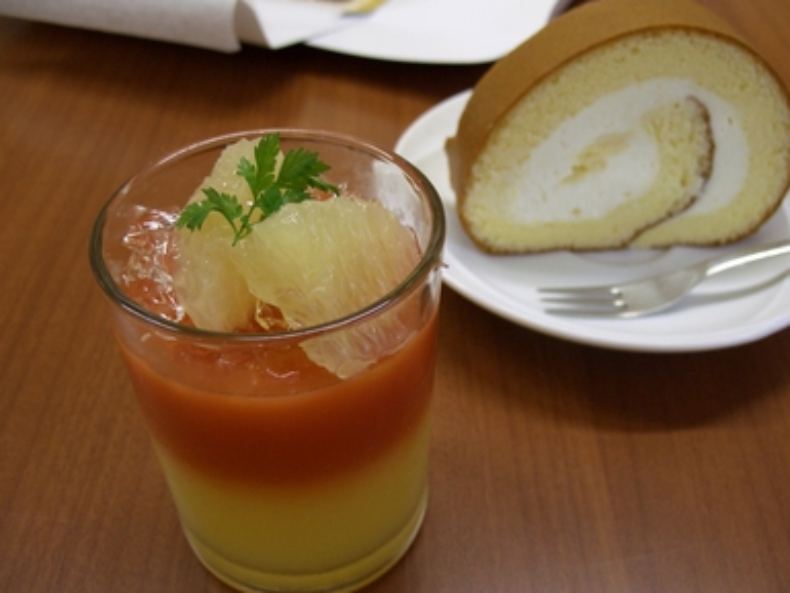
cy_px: 303
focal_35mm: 36
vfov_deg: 39.7
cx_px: 427
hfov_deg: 51.3
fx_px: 822
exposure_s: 1/30
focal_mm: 7.1
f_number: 2.8
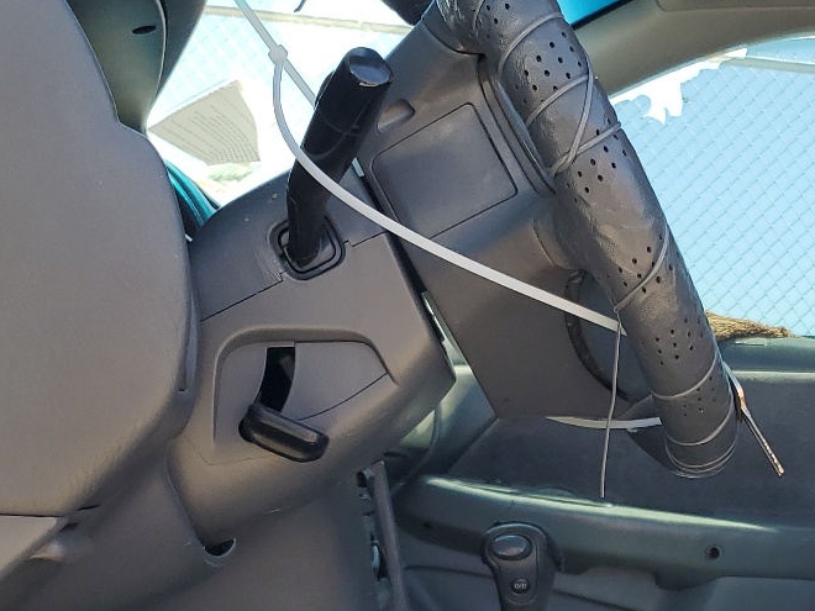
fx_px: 1483
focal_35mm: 63
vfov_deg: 22.9
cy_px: 516
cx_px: 795
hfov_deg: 29.0
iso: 50
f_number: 1.5
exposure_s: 1/526
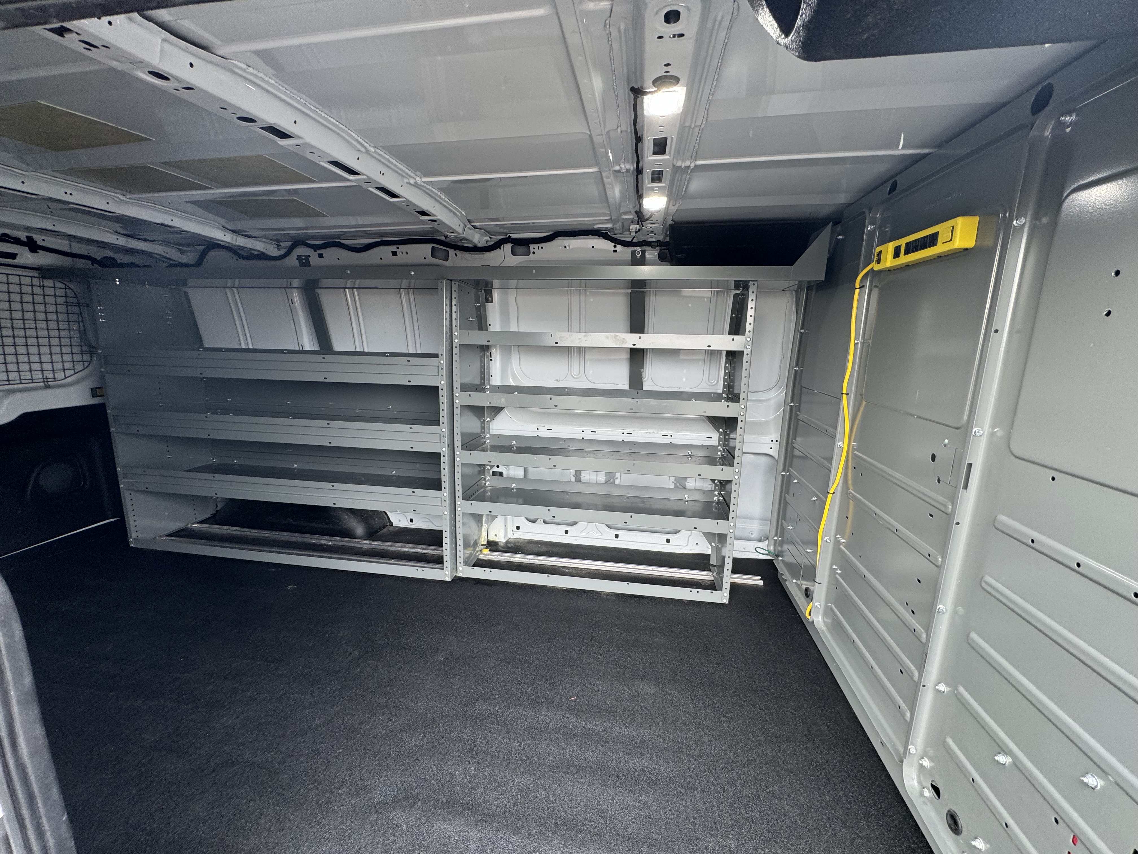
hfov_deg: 102.1
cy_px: 427
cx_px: 569
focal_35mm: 14
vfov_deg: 85.7
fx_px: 460
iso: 64
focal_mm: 2.22
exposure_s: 1/99
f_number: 2.2
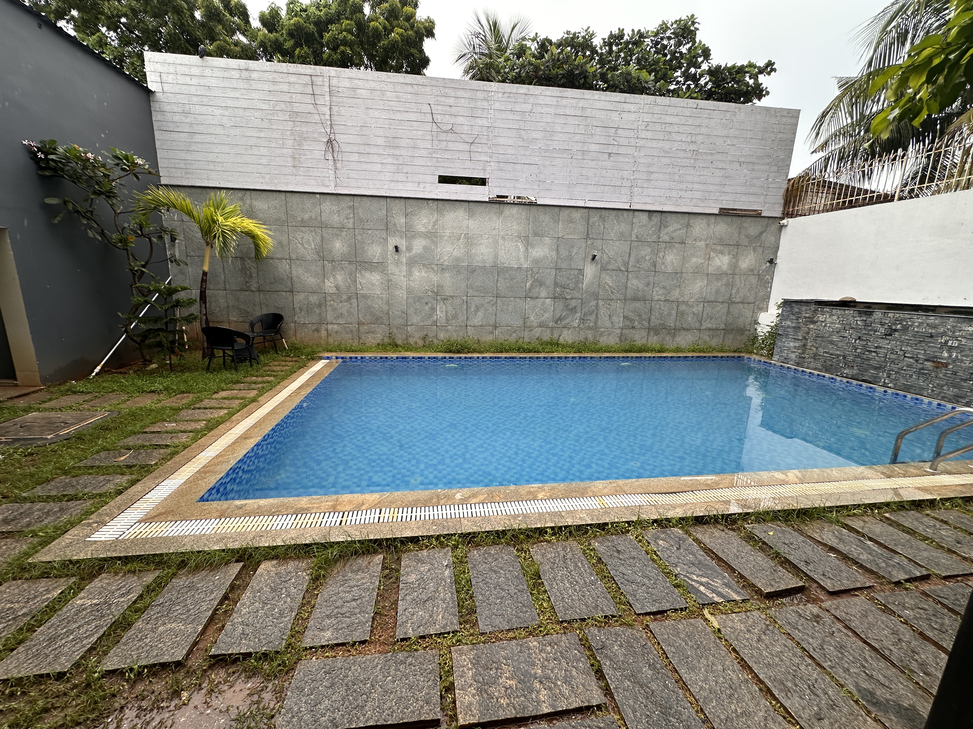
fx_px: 394
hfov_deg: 102.1
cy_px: 364
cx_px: 486
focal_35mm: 14
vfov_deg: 85.7
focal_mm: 2.22
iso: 40
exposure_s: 1/326
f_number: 2.2
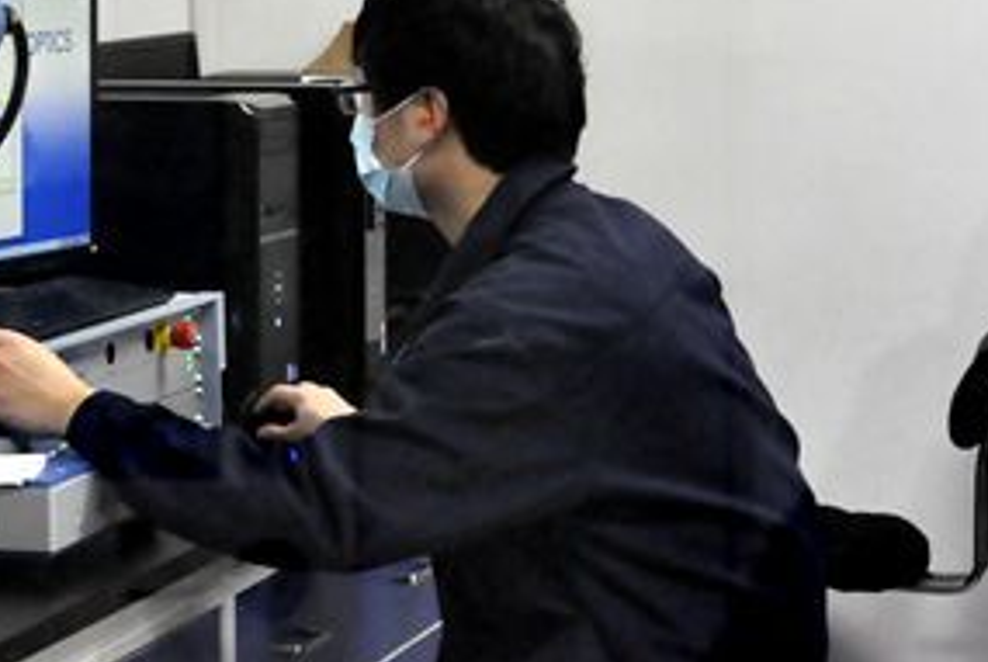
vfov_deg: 9.6
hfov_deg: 14.2
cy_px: 182
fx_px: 3931
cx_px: 121
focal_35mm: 143
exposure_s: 1/125
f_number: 4.2
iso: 2500
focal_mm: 34
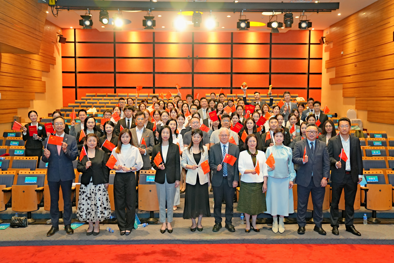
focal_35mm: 34
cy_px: 132
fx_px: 372
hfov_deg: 55.8
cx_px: 197
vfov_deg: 38.9
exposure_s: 1/160
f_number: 2.8
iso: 2500
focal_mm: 34
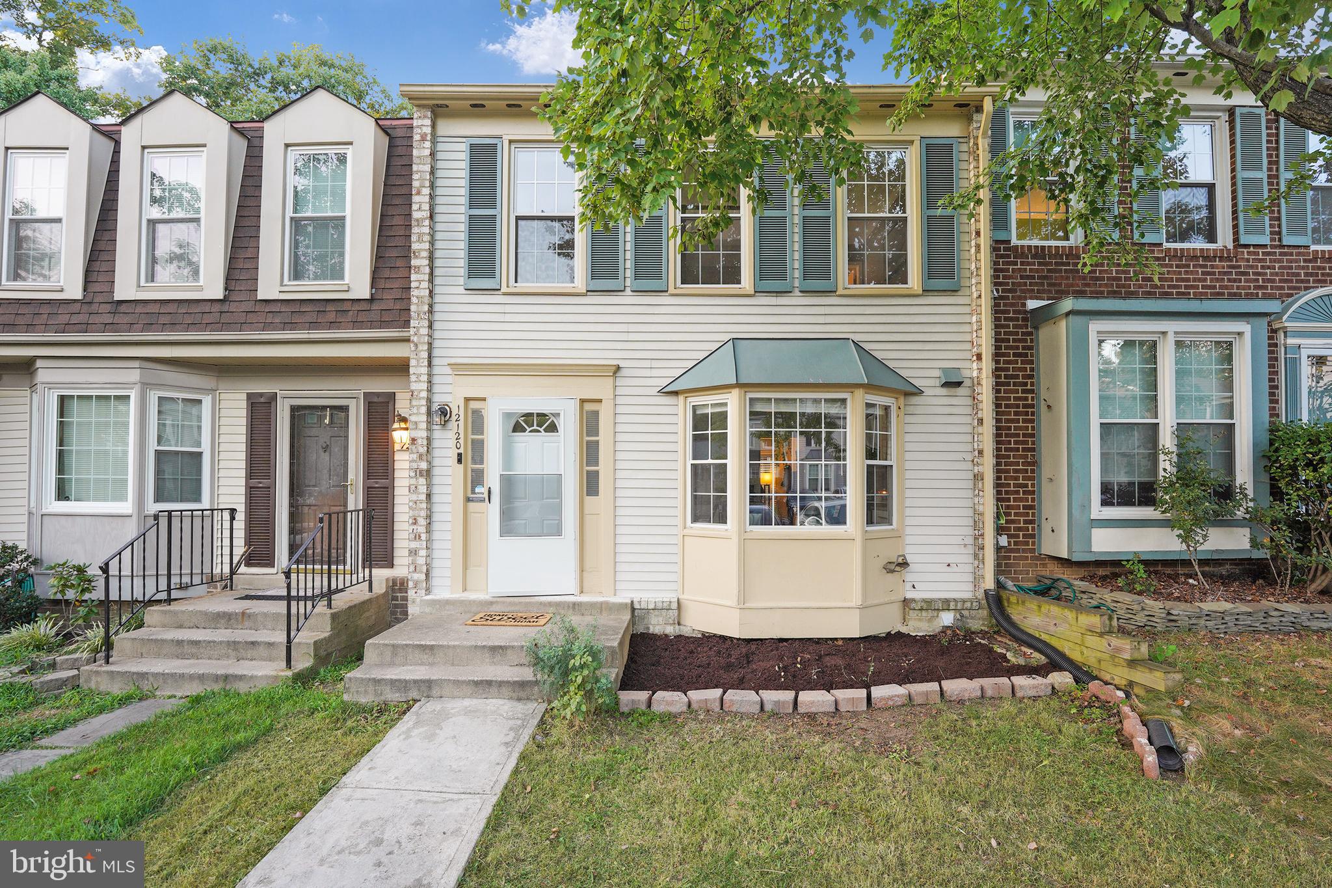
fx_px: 518
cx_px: 666
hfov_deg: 104.3
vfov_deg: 81.2
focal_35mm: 14
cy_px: 444
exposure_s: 1/60
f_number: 4
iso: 400
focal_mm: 14
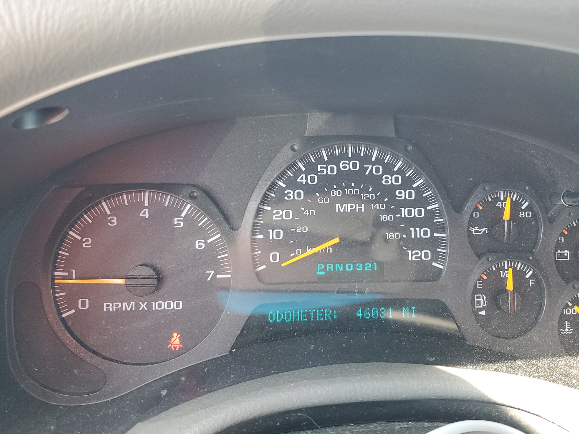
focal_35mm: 30
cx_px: 323
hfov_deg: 59.8
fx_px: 502
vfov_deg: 46.7
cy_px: 200
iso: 85
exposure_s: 1/60.2
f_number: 1.5
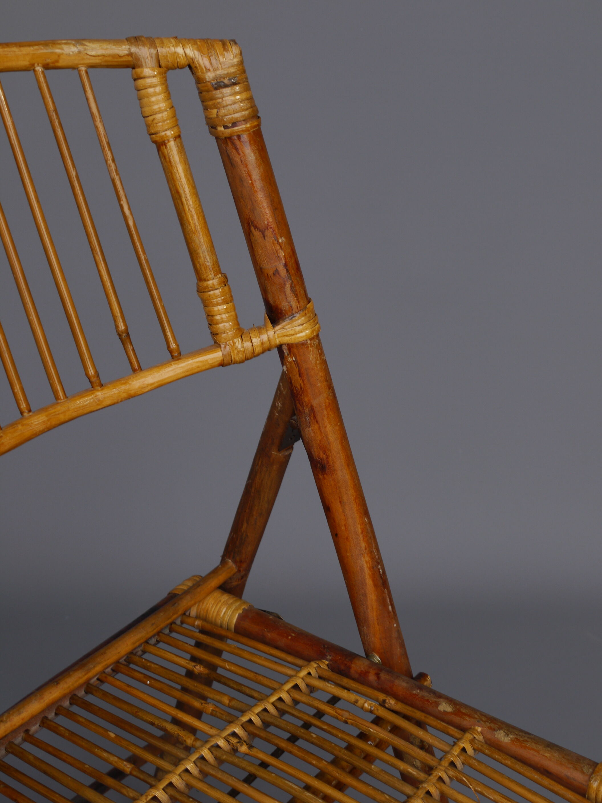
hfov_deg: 24.4
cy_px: 402
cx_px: 301
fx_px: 1391
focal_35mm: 60
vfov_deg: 32.2
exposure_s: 1/25
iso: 100
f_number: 5.3
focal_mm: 30
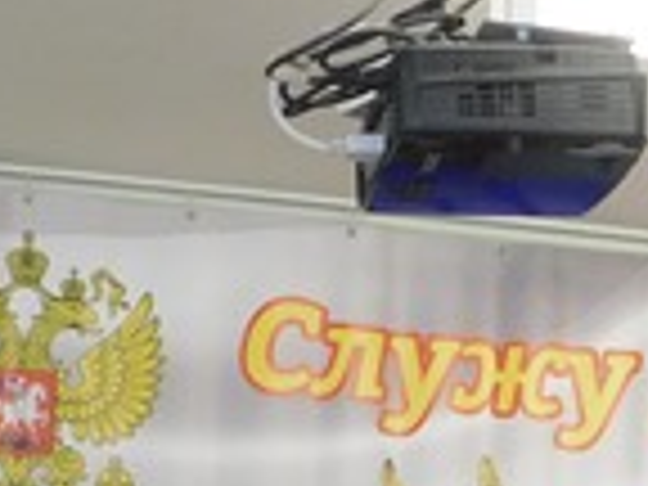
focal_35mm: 139
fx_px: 2602
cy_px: 909
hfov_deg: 14.1
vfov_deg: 10.0
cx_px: 590
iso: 140
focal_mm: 4.5
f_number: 3.1
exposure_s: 1/30
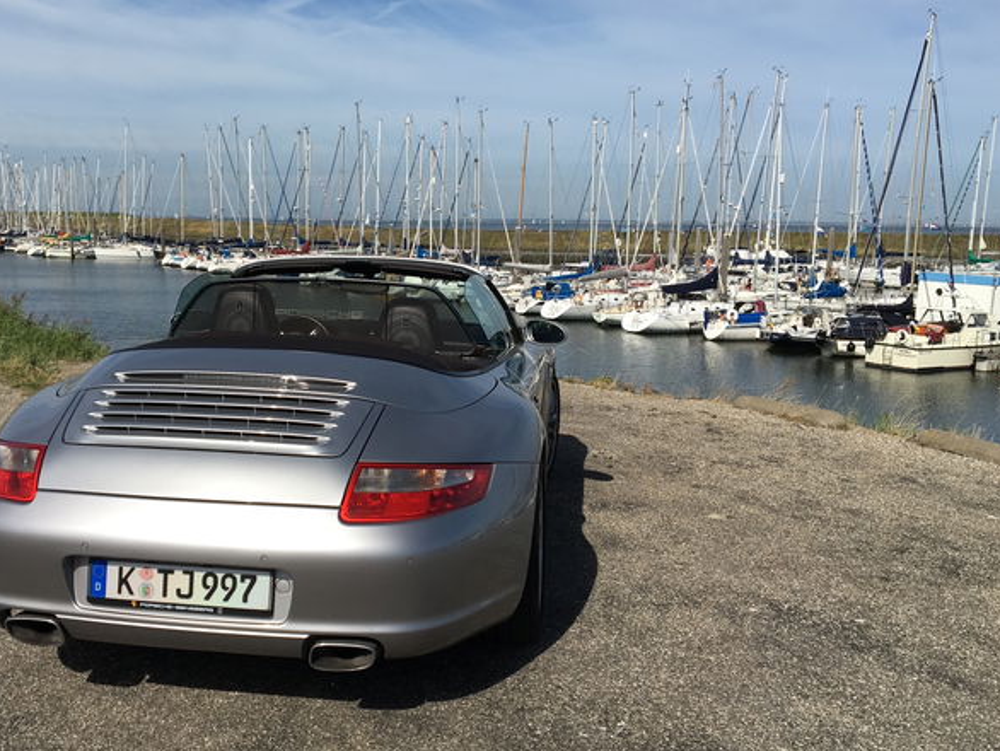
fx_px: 1098
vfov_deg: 37.7
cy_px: 410
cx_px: 392
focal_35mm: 38
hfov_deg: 48.6
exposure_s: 1/2481
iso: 25
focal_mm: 4.15
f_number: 2.2
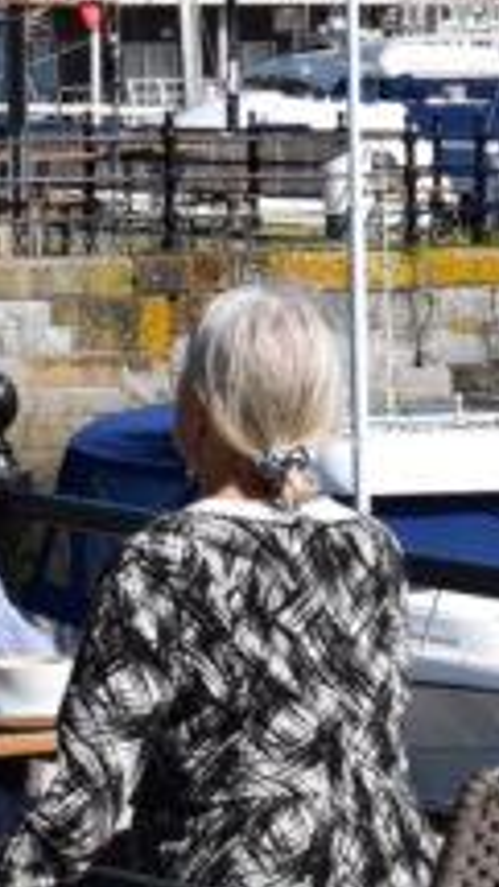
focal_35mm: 258
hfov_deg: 4.7
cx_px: 647
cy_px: 41
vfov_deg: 8.3
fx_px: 6066
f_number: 14
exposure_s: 1/2000
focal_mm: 46
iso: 1600
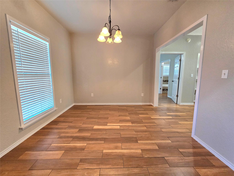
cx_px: 117
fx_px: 88
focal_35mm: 13
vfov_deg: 89.9
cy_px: 88
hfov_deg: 106.2
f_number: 2.2
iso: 250
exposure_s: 1/60.2
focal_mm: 2.2
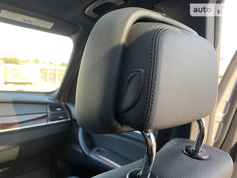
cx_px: 118
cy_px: 89
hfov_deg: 67.3
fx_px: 178
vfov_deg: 53.1
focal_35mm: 26
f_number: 1.8
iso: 40
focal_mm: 4.2
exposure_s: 1/122
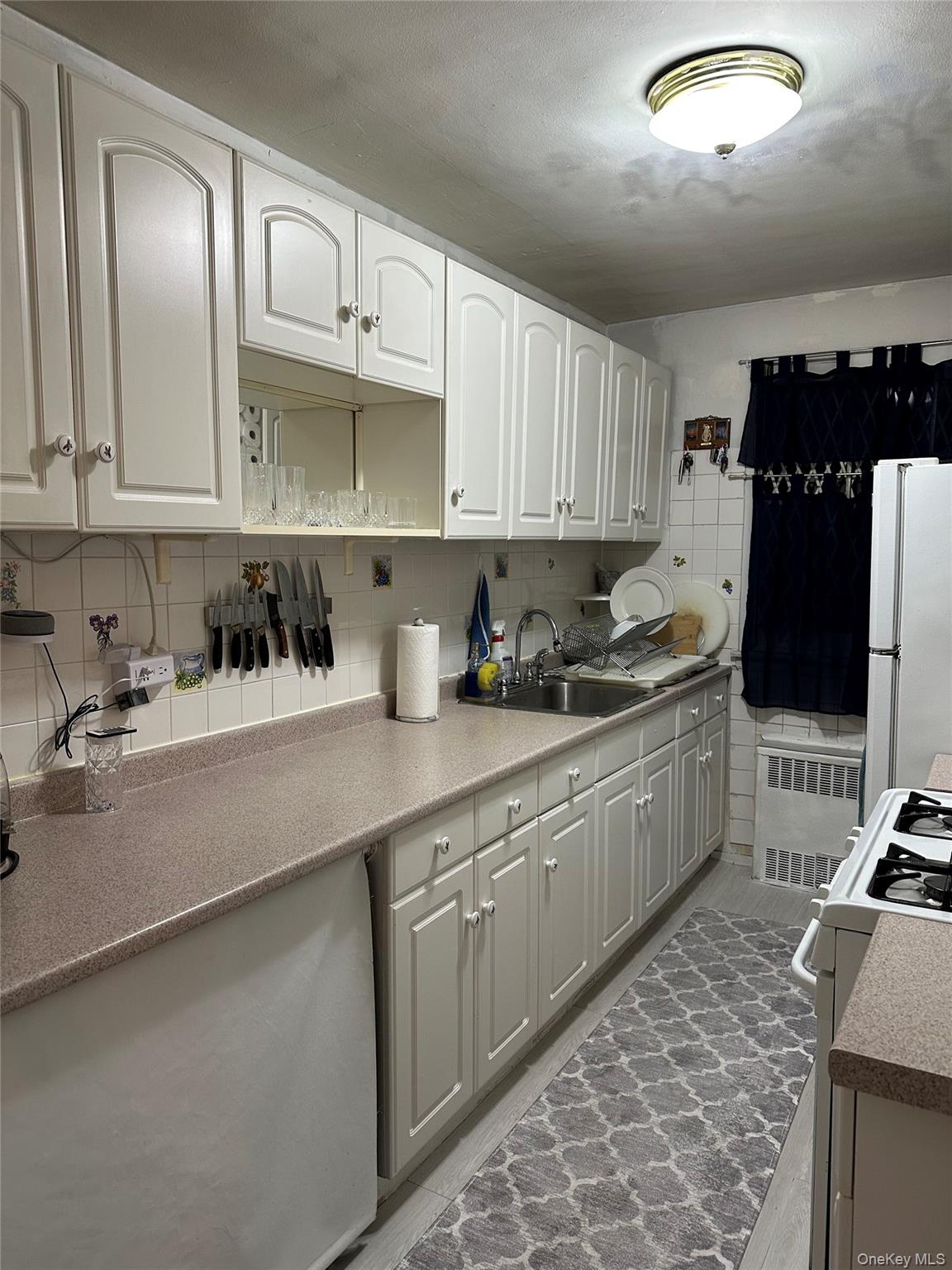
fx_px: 880
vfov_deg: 71.6
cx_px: 476
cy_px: 635
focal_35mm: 24
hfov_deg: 56.8
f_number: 1.78
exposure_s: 1/60
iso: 160
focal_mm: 6.86
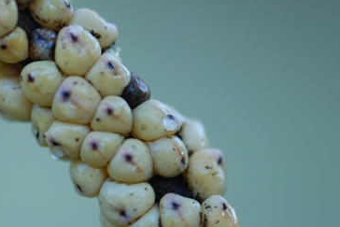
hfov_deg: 7.4
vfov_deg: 5.0
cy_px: 55
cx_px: 48
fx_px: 2616
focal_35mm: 277
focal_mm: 105
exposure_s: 1/125
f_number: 3.5
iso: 360
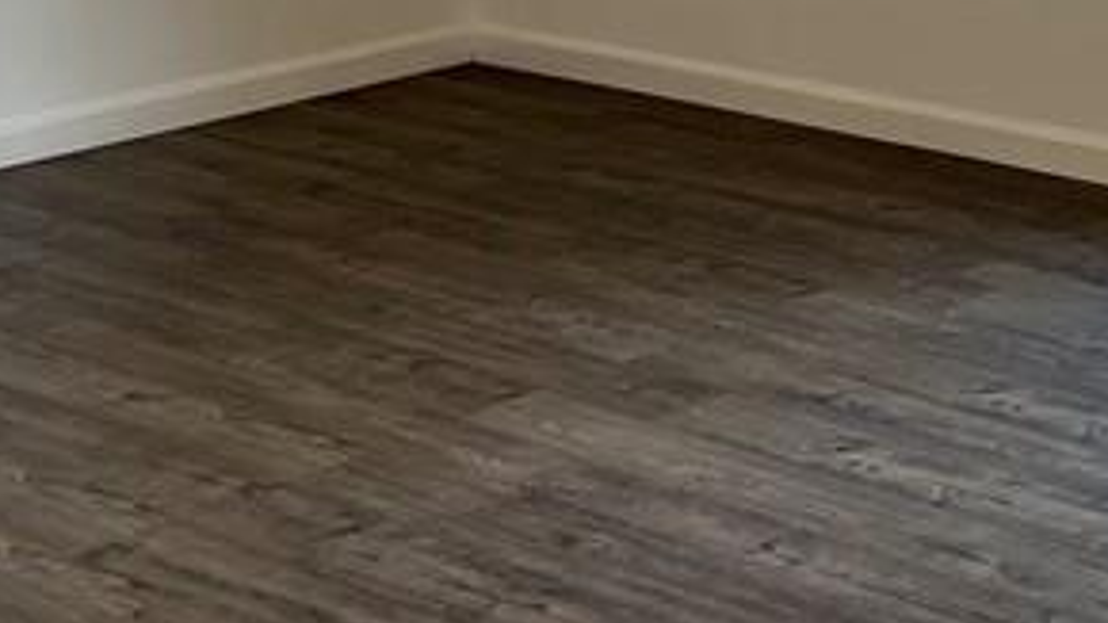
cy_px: -222
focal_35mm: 100
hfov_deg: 20.9
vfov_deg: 11.7
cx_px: 1020
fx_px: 2937
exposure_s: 1/120
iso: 64
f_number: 1.5
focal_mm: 5.7
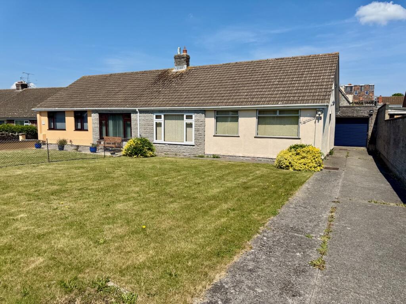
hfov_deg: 71.6
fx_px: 281
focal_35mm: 24
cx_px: 203
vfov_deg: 56.8
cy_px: 152
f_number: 1.78
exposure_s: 1/6711
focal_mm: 6.76
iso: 80
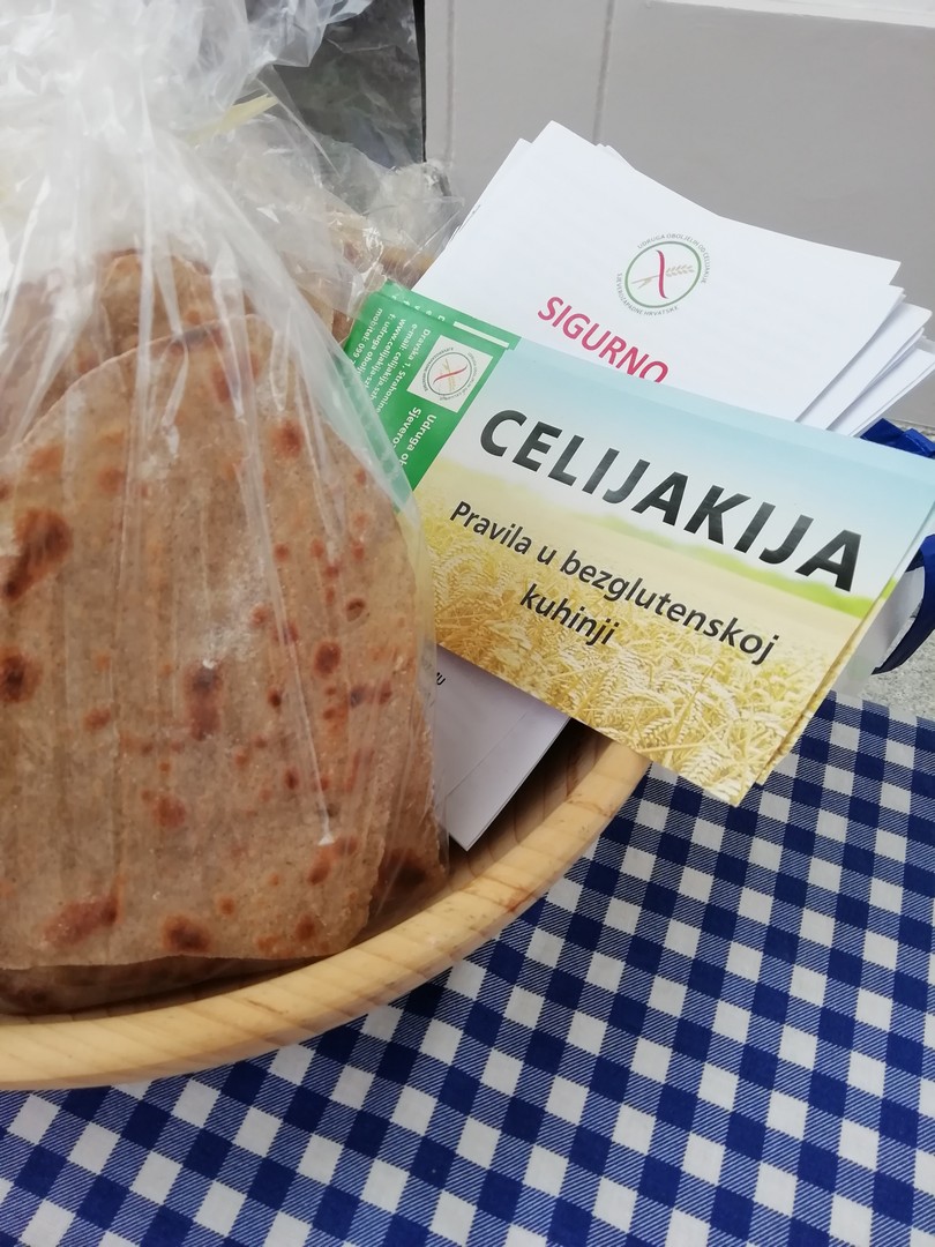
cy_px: 624
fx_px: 936
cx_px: 468
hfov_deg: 53.1
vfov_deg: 67.3
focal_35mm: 26
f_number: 2.2
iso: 50
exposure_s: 1/364
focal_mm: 3.46
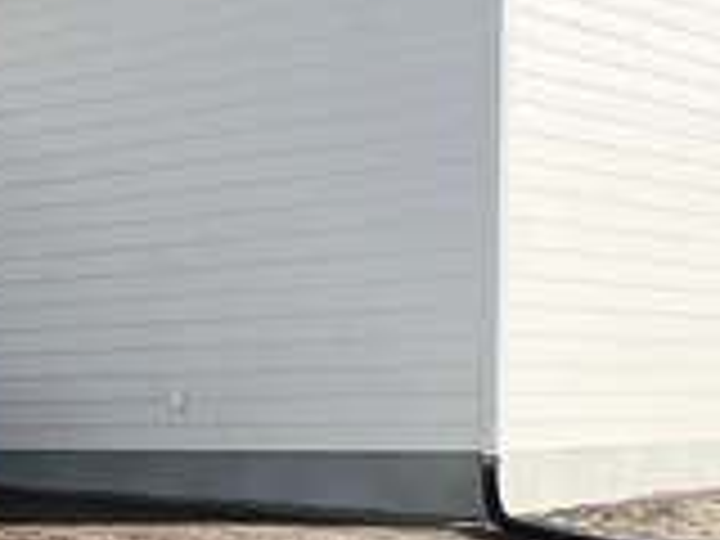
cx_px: -788
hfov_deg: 16.6
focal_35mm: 83
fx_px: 1726
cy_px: 500
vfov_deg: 17.5
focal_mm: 1.57
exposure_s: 1/1277
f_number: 1.8
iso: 32
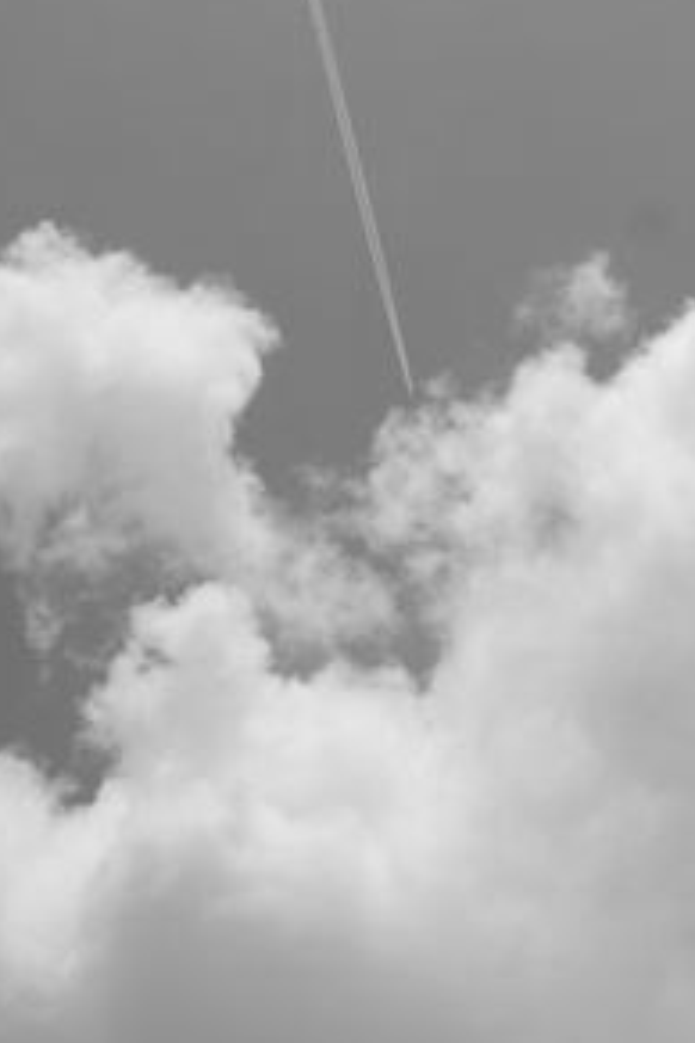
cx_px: 752
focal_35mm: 74
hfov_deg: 17.8
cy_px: 263
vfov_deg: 27.0
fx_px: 2143
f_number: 7.1
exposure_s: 1/250
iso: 100
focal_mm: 18
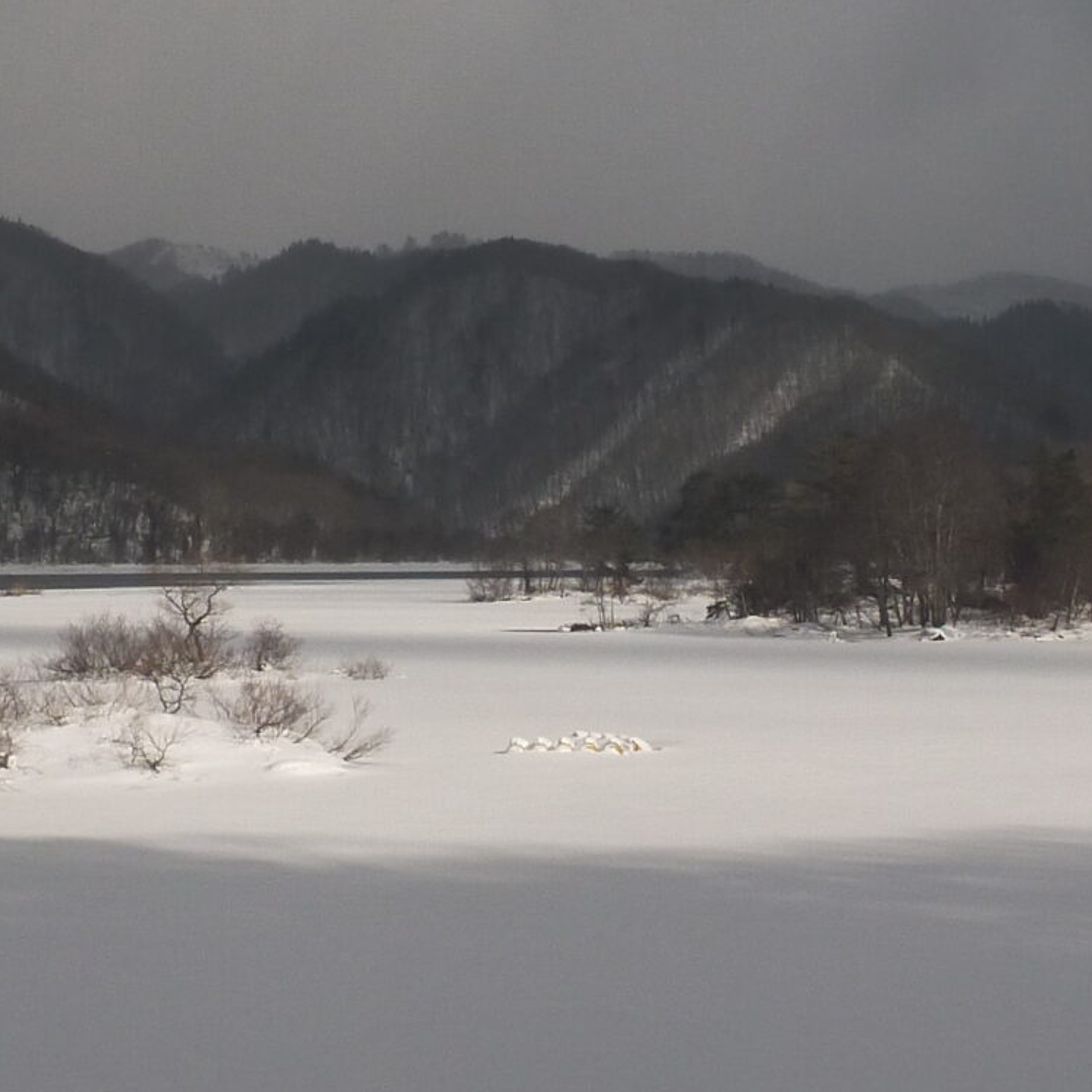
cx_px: 513
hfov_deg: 20.4
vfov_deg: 20.4
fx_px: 3034
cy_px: 585
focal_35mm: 85
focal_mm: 4.9
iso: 100
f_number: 10
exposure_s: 1/400
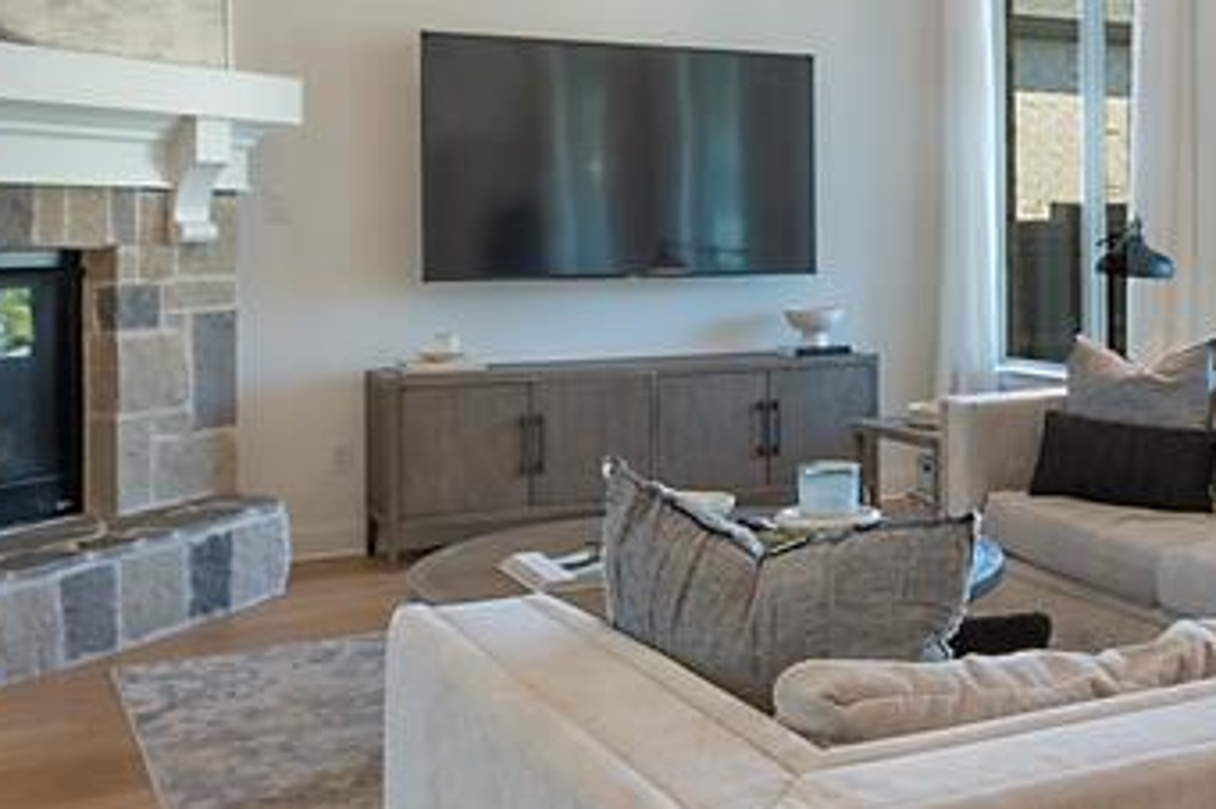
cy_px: 217
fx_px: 1519
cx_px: 977
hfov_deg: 41.7
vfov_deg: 29.4
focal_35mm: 45
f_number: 11
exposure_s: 1/25
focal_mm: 10
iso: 100
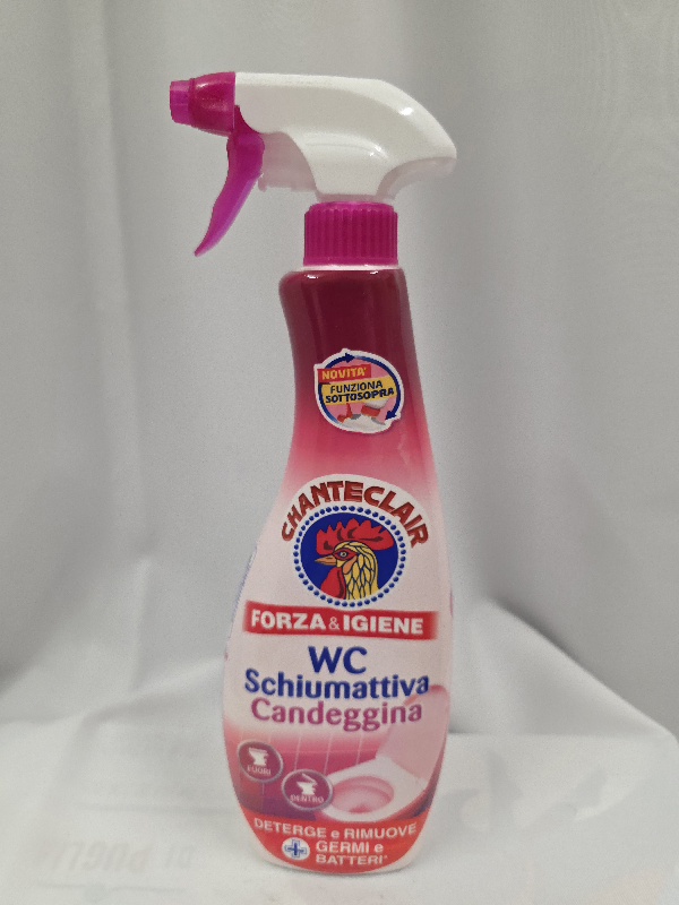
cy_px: 452
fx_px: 602
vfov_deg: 73.9
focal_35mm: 23
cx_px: 340
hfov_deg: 58.9
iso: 400
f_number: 1.7
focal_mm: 6.3
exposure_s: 1/101
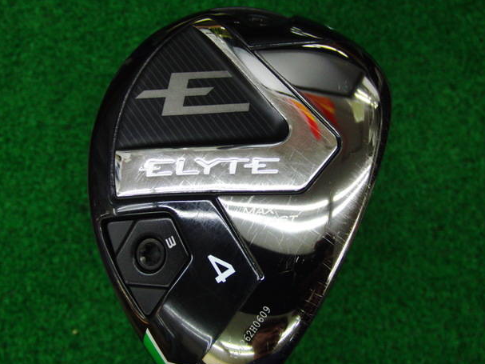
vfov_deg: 36.8
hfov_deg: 47.9
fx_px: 546
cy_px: 174
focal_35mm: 39
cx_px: 241
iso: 320
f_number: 3.6
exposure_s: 1/80
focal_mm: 6.42
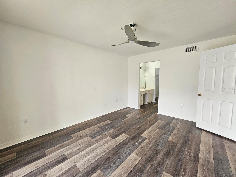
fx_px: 89
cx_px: 118
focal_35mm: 13
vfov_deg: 89.9
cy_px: 88
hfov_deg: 106.2
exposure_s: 1/60
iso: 125
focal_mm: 2.2
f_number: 2.2
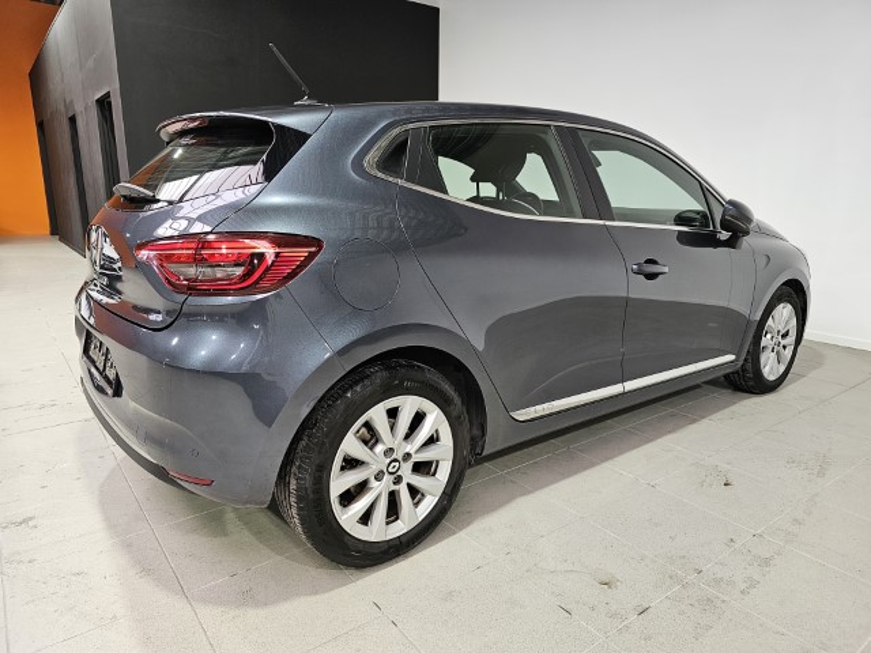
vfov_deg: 58.9
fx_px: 579
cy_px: 326
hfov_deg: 73.9
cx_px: 436
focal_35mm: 23
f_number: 1.7
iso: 200
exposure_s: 1/180
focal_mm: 6.3
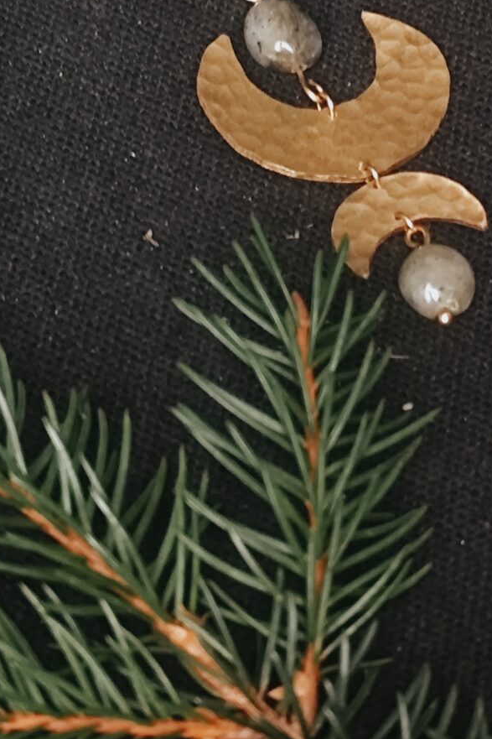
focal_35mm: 139
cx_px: 153
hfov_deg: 9.9
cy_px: 110
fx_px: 2850
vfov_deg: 14.6
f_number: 1.65
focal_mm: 6.19
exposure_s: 1/25
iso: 1000
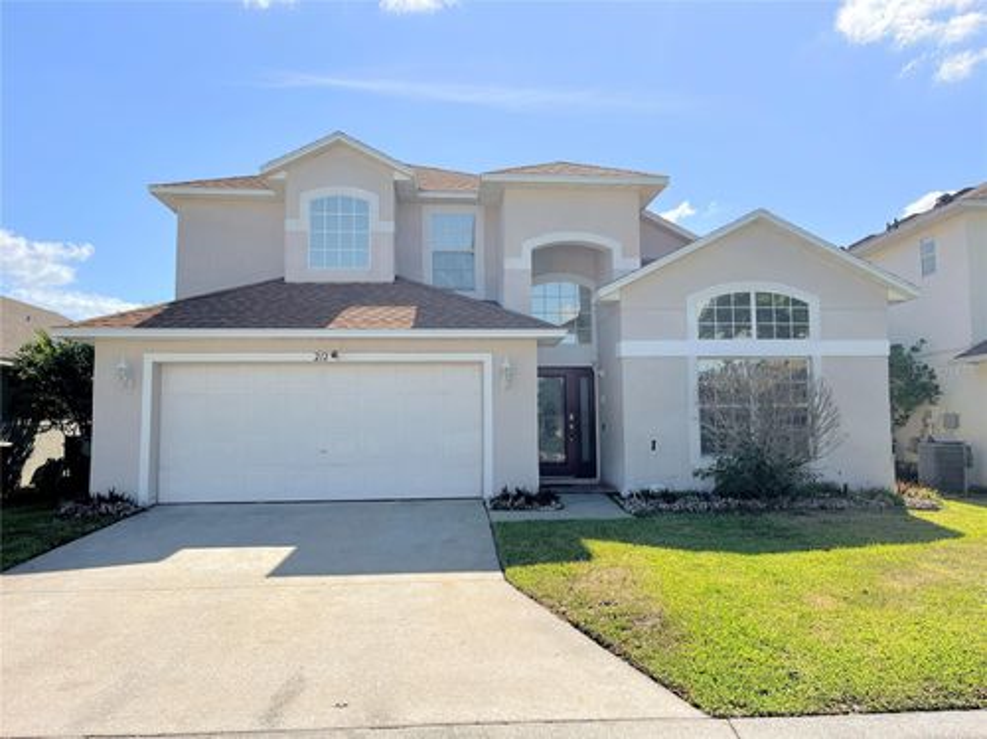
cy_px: 370
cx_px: 494
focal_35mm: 26
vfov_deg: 53.0
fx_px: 741
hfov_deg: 67.4
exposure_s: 1/4016
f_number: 1.6
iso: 50
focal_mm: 5.1
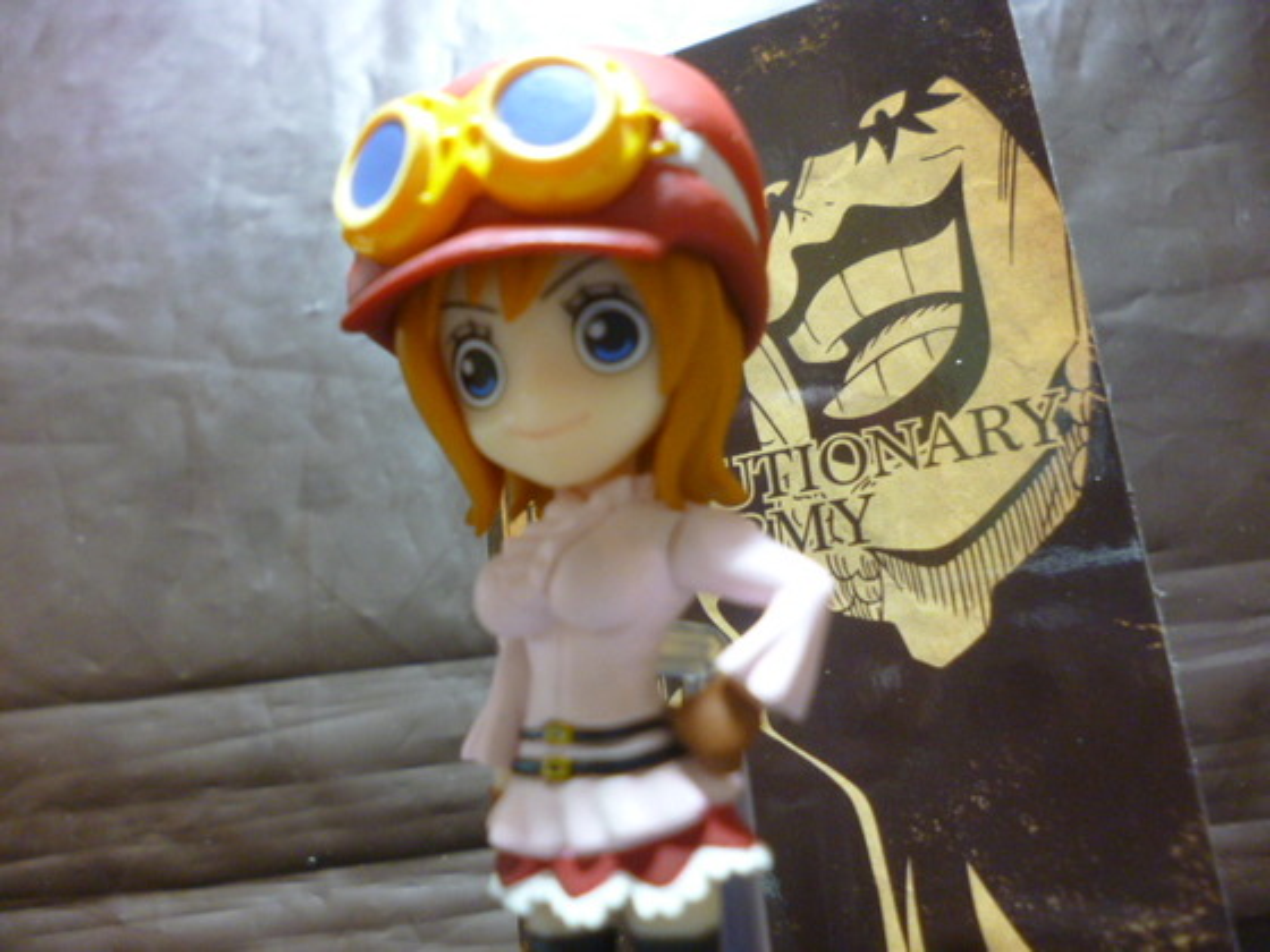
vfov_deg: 49.7
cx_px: 635
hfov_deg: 63.4
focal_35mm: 28
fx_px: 1027
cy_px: 476
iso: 400
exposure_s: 1/5
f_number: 3.1
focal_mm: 5
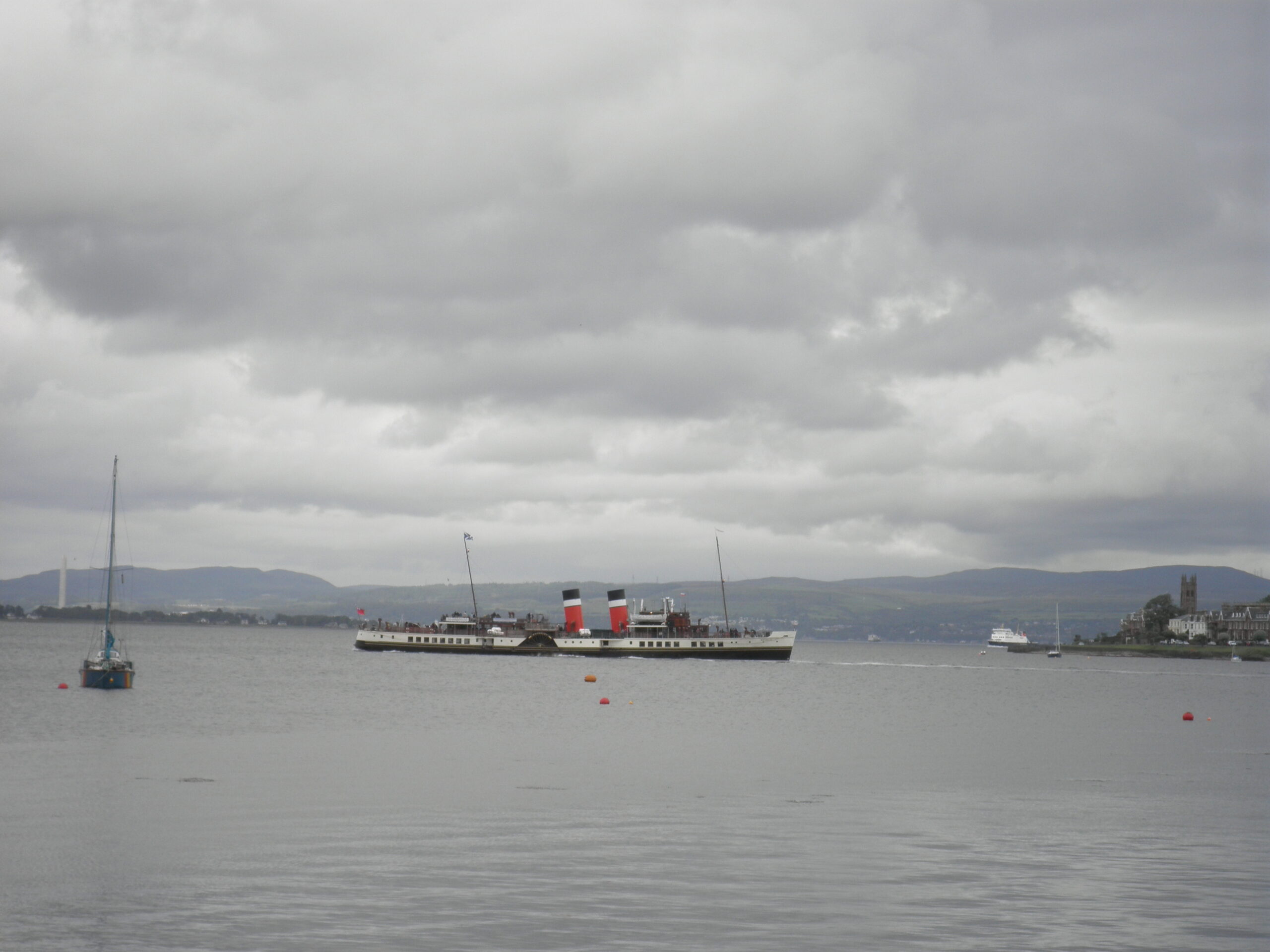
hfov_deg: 19.3
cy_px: 476
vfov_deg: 14.5
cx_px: 635
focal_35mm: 102
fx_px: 3742
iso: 64
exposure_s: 1/320
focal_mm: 18.3
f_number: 5.3
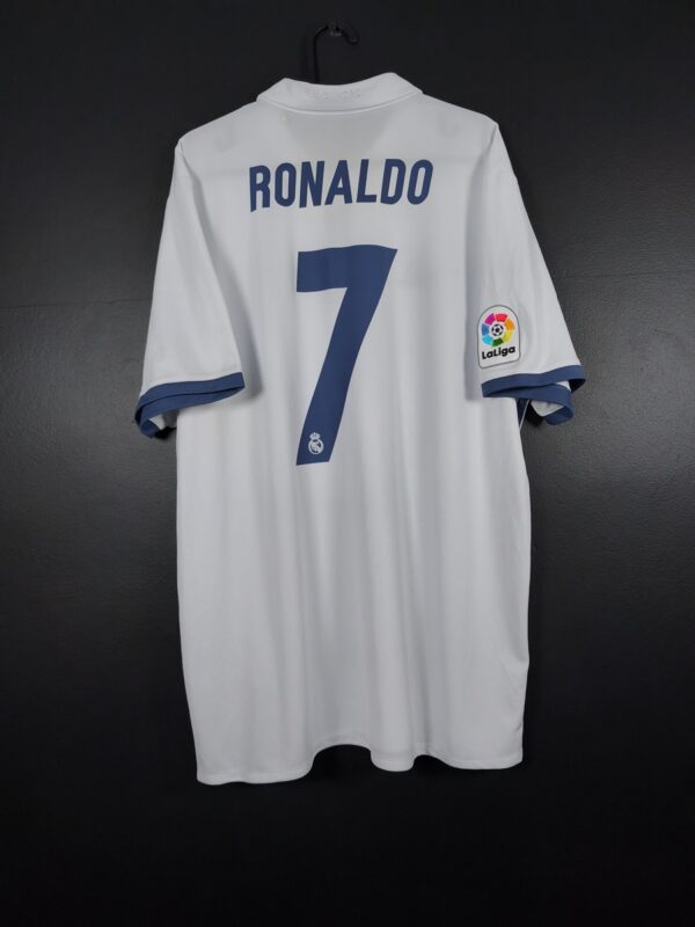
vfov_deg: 73.9
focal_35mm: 23
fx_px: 616
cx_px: 348
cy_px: 464
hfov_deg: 58.9
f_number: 1.6
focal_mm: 6.57
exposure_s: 1/160
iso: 400
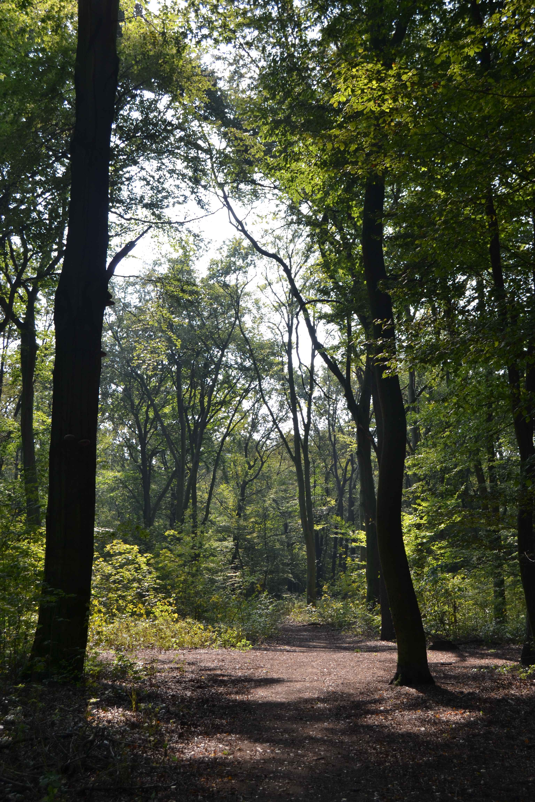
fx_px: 1003
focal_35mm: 45
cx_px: 268
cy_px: 401
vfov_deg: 43.6
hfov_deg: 29.9
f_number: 5.6
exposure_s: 1/125
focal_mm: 30
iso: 100
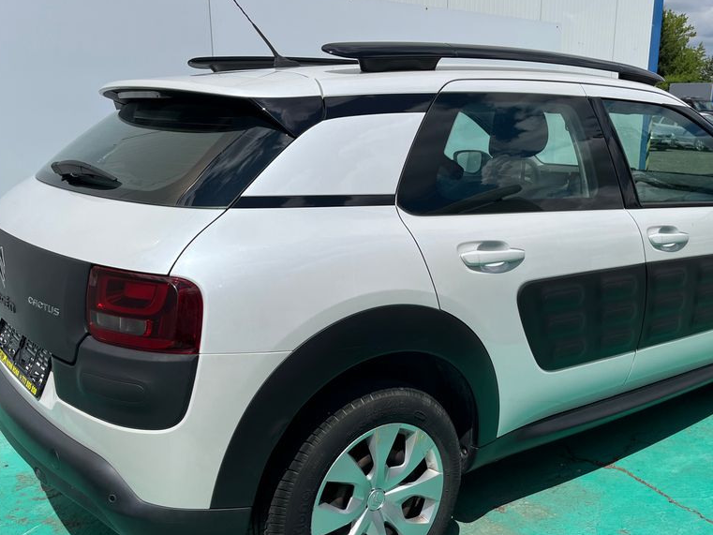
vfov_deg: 40.5
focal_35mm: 35
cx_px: 421
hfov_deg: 52.3
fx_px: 721
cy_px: 319
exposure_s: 1/6897
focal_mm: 5.1
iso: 50
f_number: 1.6
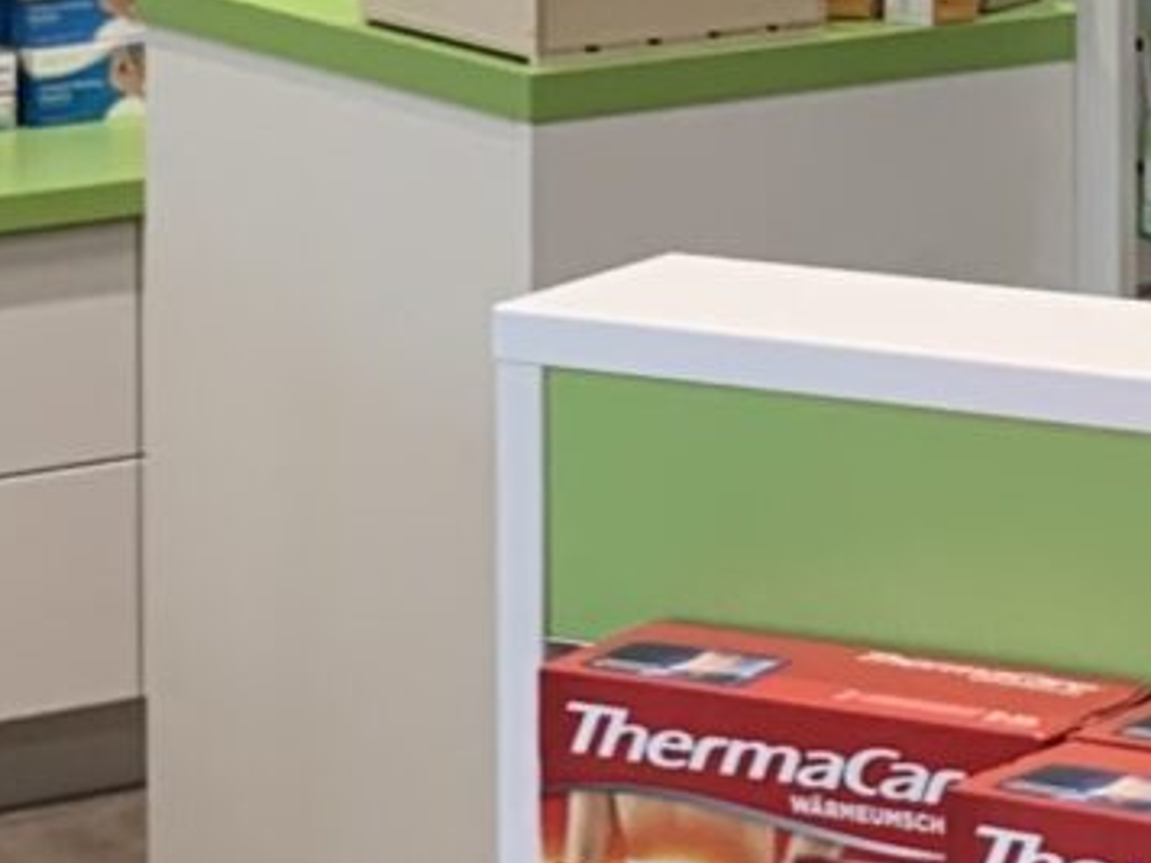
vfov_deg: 7.7
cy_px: -646
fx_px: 6218
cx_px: 1620
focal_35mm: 187
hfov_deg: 10.3
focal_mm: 4.25
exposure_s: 1/122
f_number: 1.8
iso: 32
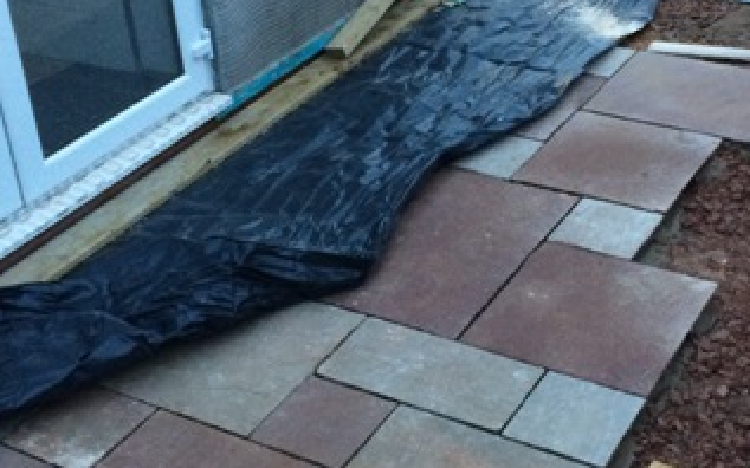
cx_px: 473
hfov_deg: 32.8
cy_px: 132
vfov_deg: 20.8
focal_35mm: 62
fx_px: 1267
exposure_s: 1/20
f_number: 2.2
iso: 250
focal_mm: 4.15
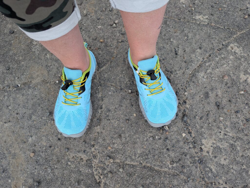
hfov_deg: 71.5
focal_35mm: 24
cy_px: 94
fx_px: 174
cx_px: 125
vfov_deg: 56.9
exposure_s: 1/489
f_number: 1.68
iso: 22
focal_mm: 6.9
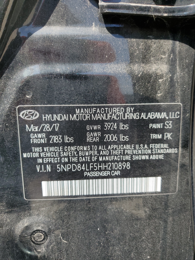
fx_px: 195
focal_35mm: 26
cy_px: 130
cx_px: 98
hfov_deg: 53.1
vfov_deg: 67.3
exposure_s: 1/833
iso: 50
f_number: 1.5
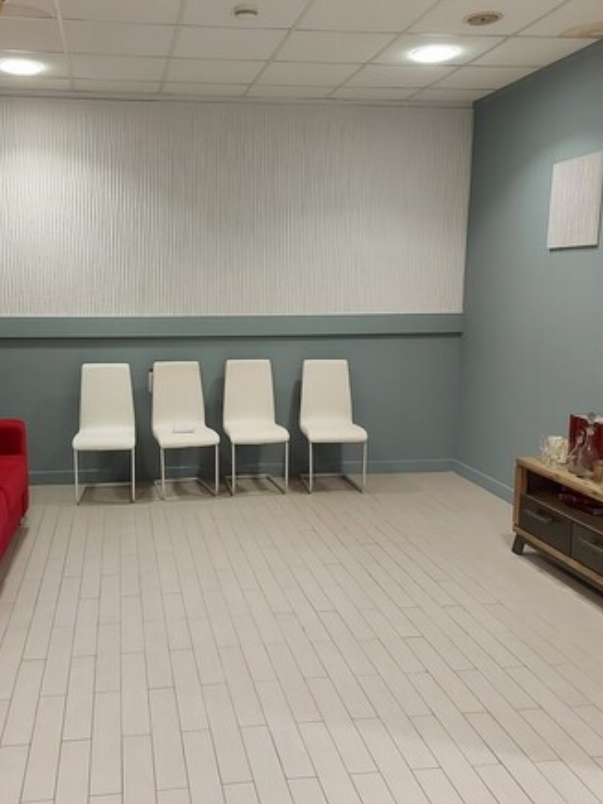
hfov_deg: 42.5
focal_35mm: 33
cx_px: 218
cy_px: 406
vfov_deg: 55.4
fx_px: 766
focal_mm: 5.23
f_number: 1.8
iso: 250
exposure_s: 1/50
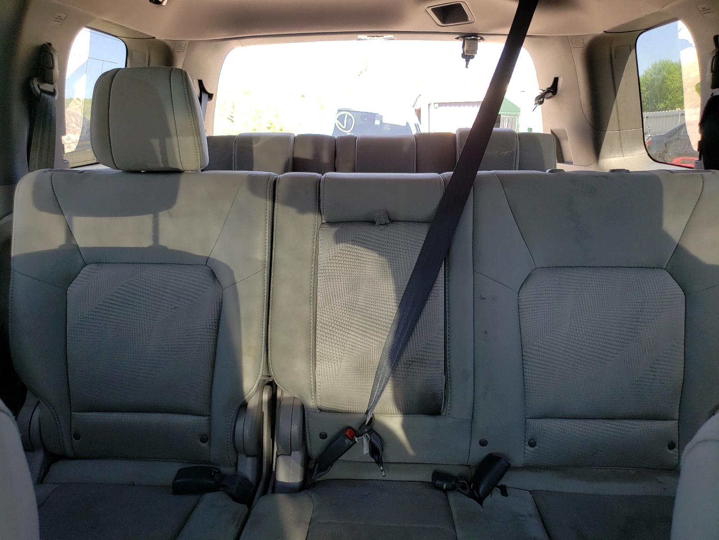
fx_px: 540
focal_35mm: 26
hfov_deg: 67.3
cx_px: 360
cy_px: 270
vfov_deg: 53.1
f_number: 1.5
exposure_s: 1/217
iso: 50
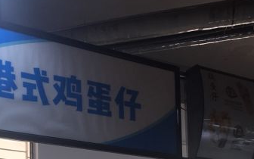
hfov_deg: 31.8
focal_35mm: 64
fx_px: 443
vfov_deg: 18.0
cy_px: 242
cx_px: 94
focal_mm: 4.15
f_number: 2.2
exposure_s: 1/60
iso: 32
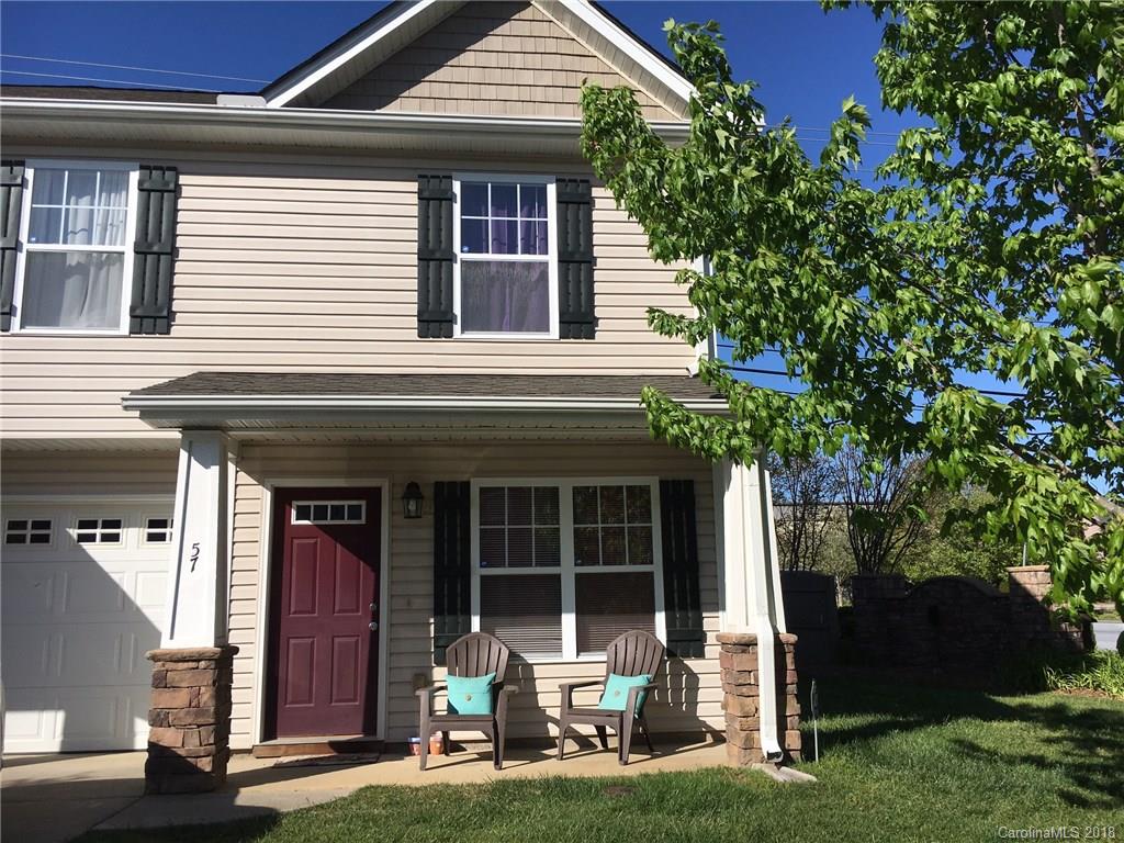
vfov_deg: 48.2
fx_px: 942
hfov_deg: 61.7
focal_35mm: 29
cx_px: 562
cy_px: 422
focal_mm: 4.15
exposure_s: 1/2959
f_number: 2.2
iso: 25
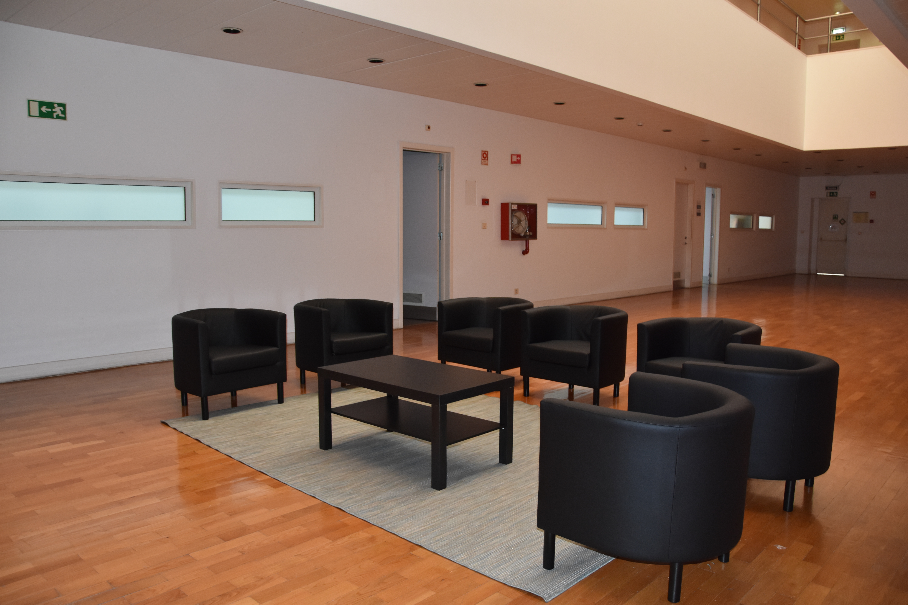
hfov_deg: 67.4
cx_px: 454
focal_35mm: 27
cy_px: 302
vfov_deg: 47.9
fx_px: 681
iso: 1100
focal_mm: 18
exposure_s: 1/60
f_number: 3.5
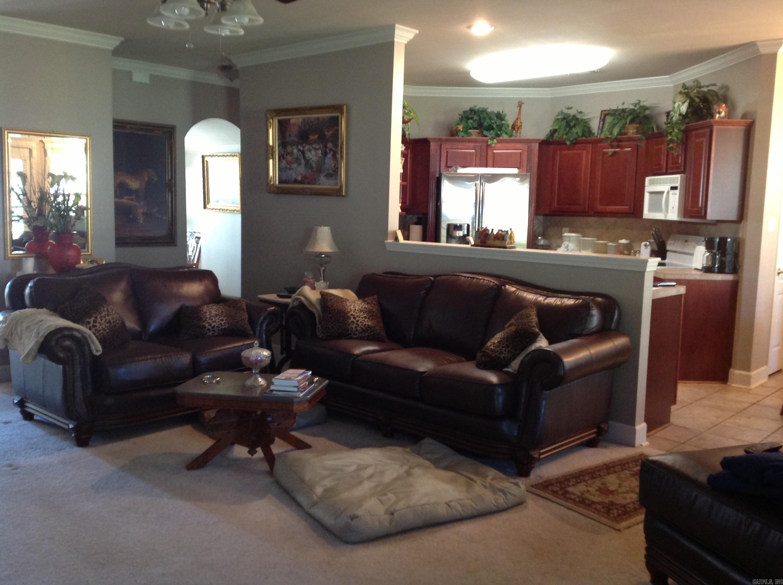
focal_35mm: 35
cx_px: 392
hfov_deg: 52.7
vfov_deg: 40.6
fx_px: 791
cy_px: 292
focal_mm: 4.28
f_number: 2.4
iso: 250
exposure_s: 1/15
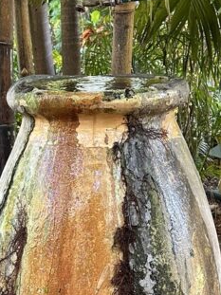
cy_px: 379
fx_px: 673
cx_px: 75
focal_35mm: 79
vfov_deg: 22.3
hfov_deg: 18.6
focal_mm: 6.86
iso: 250
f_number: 1.78
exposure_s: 1/75
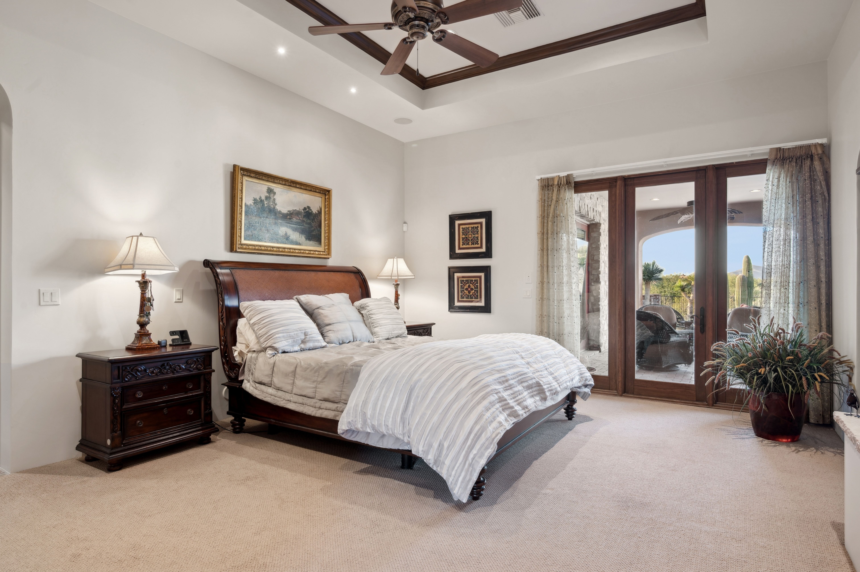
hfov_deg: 85.5
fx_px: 466
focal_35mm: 20
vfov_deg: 63.1
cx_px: 430
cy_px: 286
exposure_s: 1/15
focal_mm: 19.5
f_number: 8
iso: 320
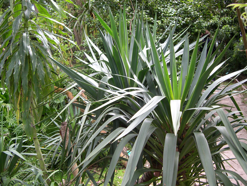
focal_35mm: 38
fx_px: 271
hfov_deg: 49.0
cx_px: 124
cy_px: 93
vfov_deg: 37.7
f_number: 2.8
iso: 100
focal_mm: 8
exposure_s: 1/100
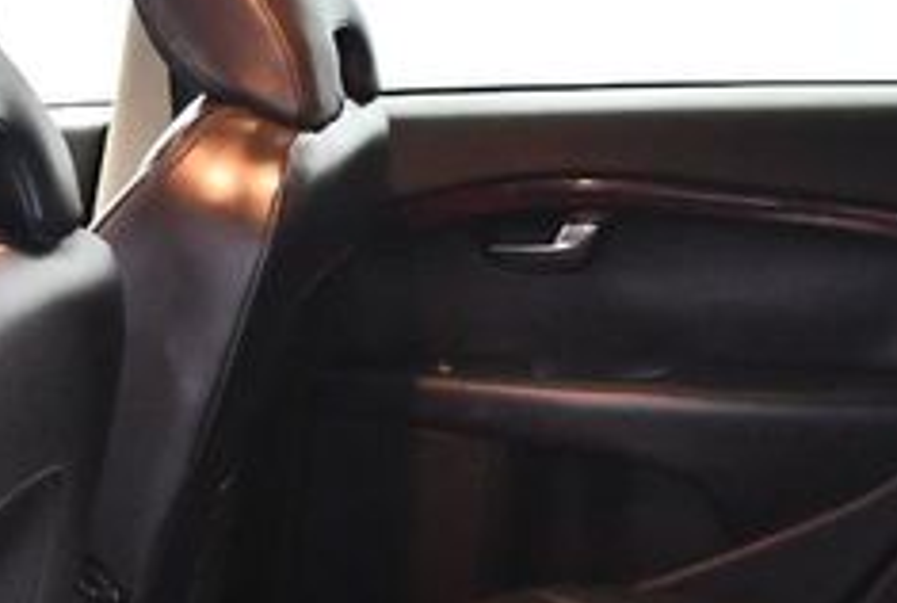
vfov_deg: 13.7
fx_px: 2448
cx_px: 531
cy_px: 697
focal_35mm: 98
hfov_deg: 20.7
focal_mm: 18
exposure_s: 1/60
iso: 5600
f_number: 3.5
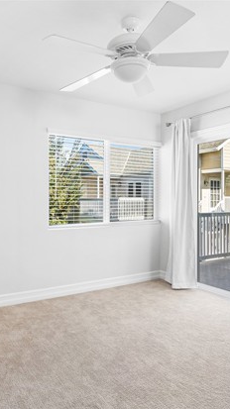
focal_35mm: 26
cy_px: 210
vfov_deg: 71.9
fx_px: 282
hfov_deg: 43.9
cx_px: 83
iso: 100
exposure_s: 1/6
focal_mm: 16
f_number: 8
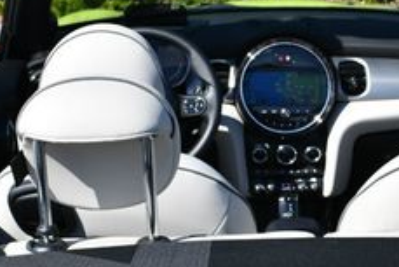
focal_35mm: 112
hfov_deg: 18.1
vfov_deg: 12.2
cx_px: 298
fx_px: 1242
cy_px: 152
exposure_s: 1/250
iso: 110
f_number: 8
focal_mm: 20
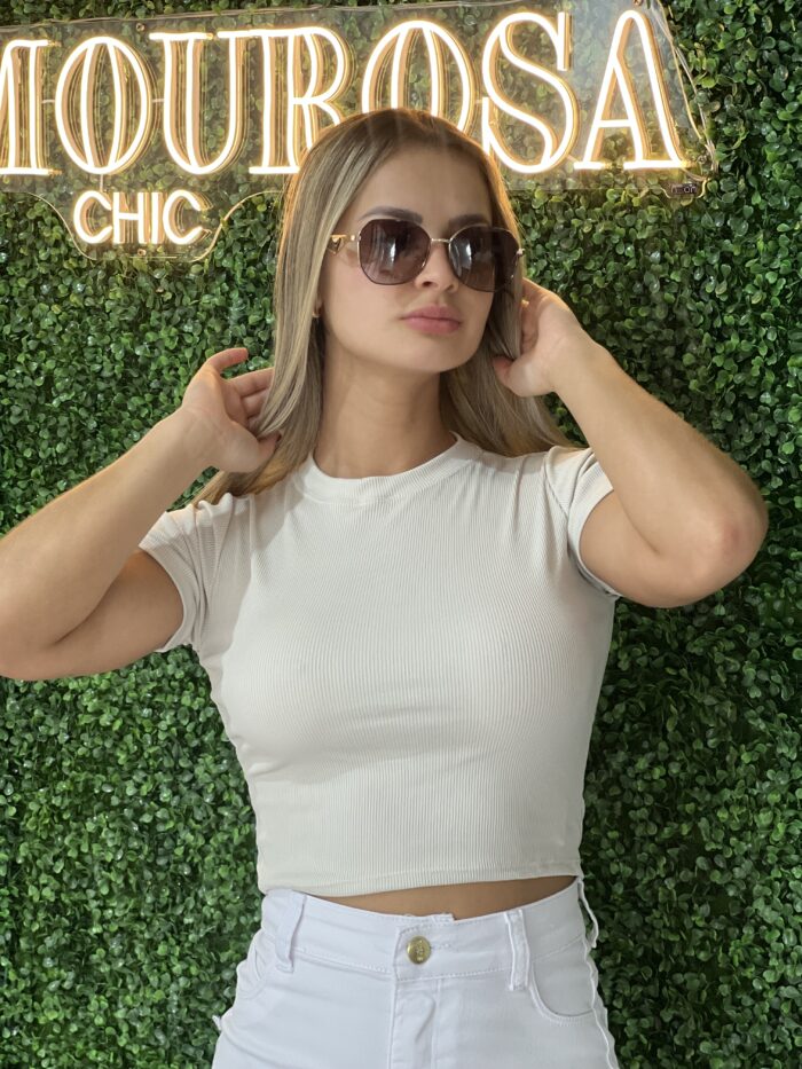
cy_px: 534
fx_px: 2378
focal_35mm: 77
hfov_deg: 19.1
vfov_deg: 25.3
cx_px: 401
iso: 125
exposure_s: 1/120
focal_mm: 9
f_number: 2.8
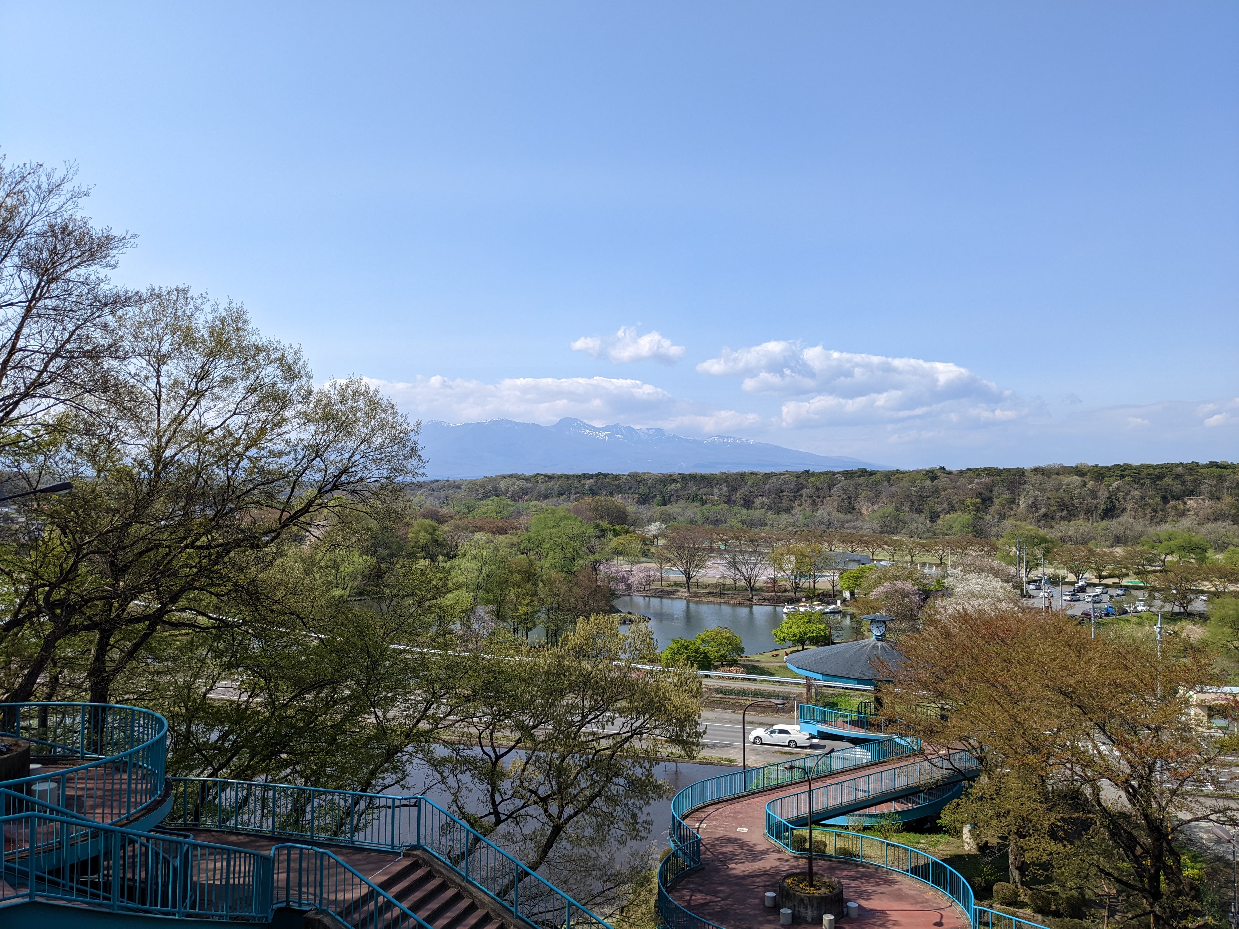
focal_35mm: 27
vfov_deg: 51.4
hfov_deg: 65.3
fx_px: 966
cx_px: 620
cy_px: 464
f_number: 1.73
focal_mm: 4.38
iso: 62
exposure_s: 1/3344
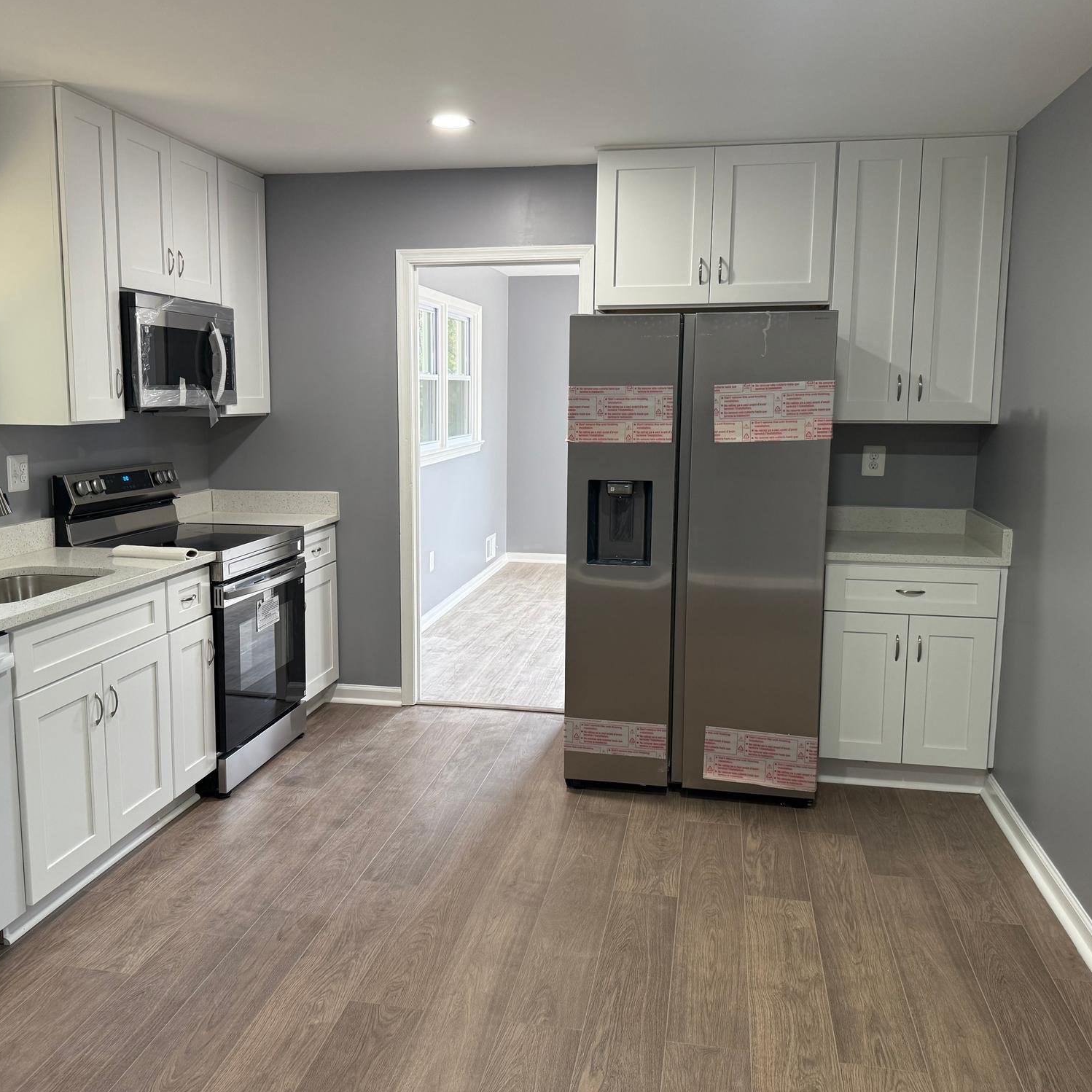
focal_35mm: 29
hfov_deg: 55.6
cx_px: 518
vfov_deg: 55.6
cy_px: 534
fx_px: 1035
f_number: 1.78
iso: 160
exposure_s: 1/60
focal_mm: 6.76
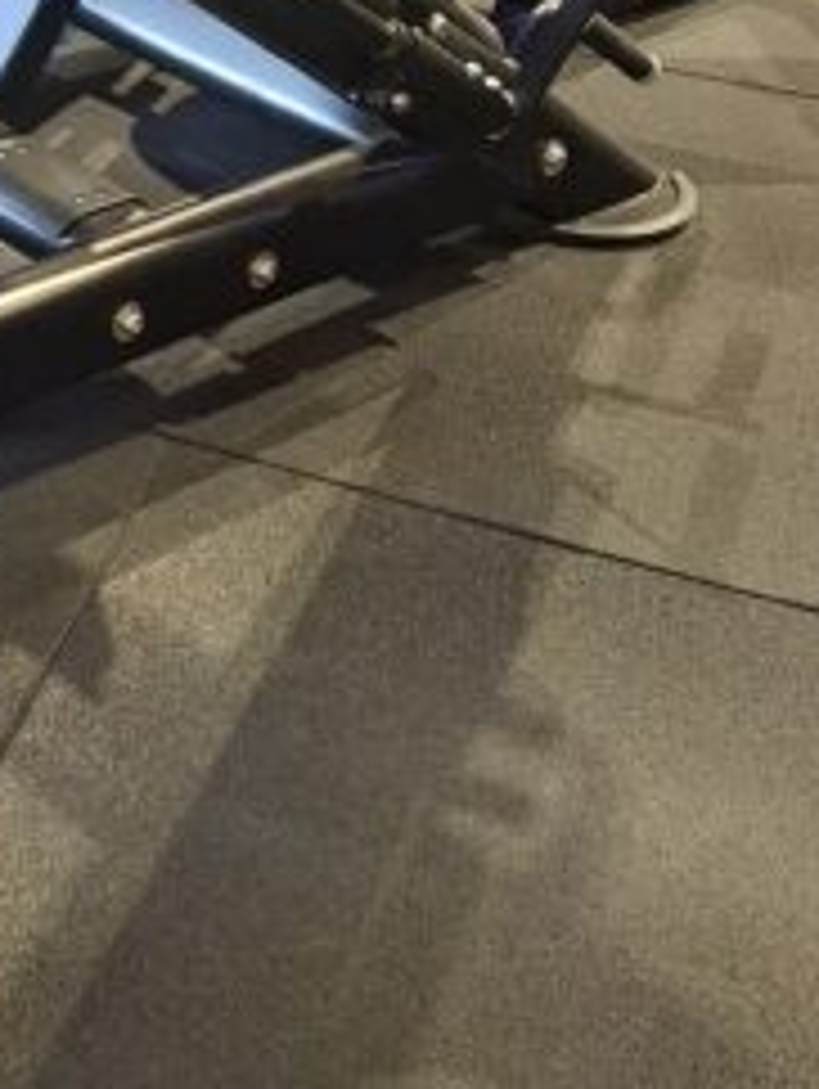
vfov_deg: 23.1
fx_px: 2393
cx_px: -302
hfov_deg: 17.9
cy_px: -279
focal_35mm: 76
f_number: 1.8
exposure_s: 1/33
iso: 400
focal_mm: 5.54
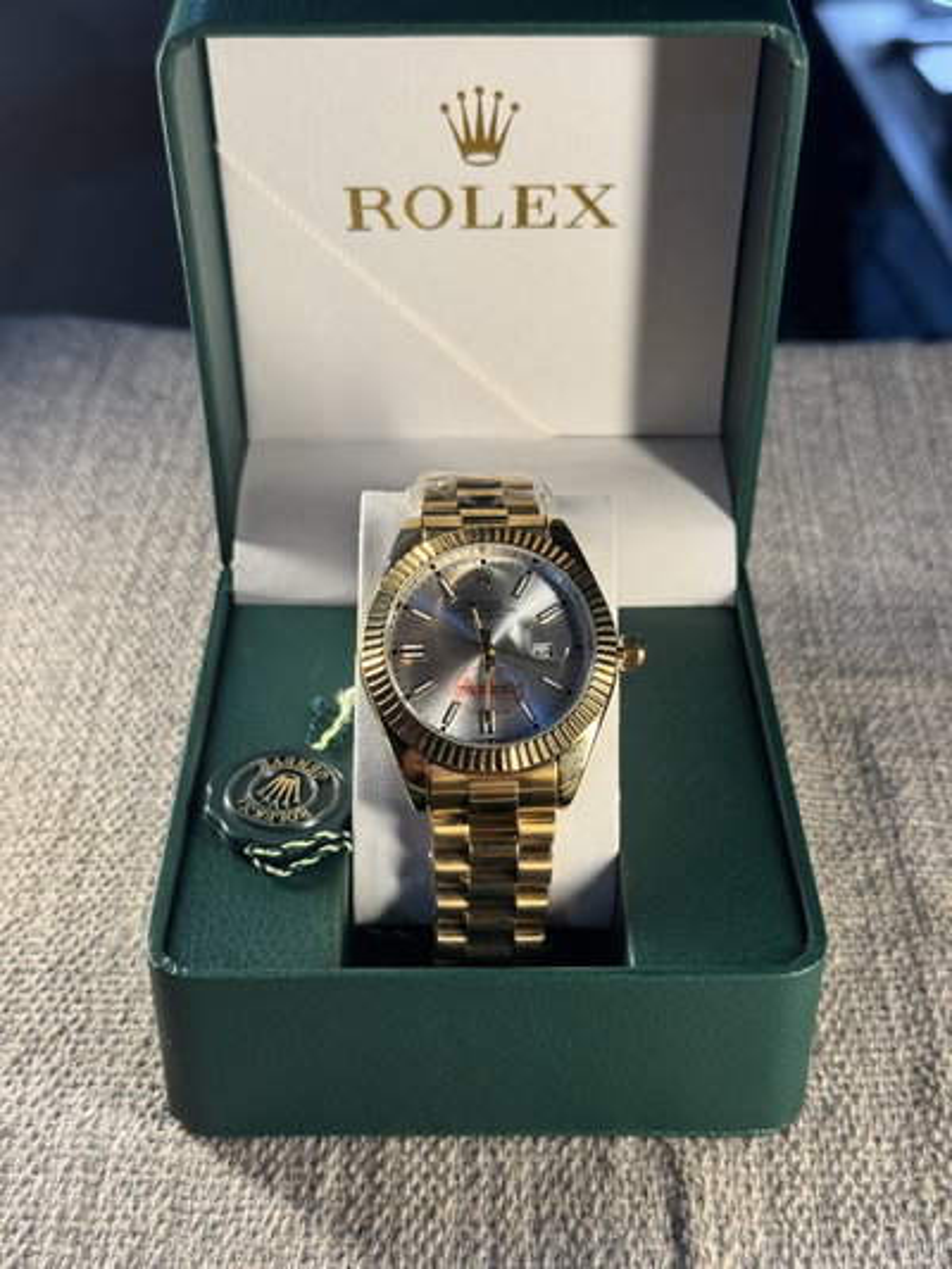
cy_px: 634
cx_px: 476
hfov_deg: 30.3
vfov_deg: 39.6
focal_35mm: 48
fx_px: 1759
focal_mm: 6.76
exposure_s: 1/111
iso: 64
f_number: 1.78
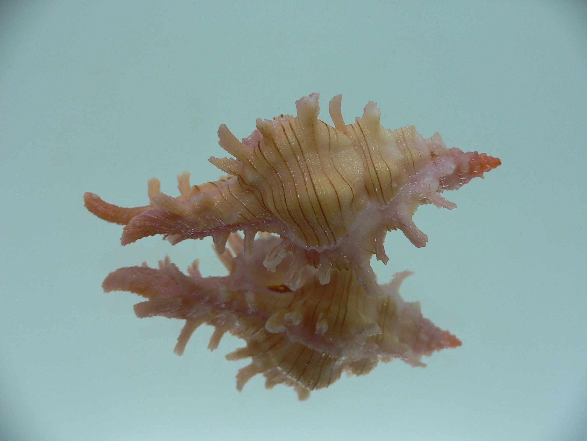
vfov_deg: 40.7
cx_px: 294
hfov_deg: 52.6
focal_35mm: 35
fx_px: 594
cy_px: 220
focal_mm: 4.6
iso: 80
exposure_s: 1/60
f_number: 2.8
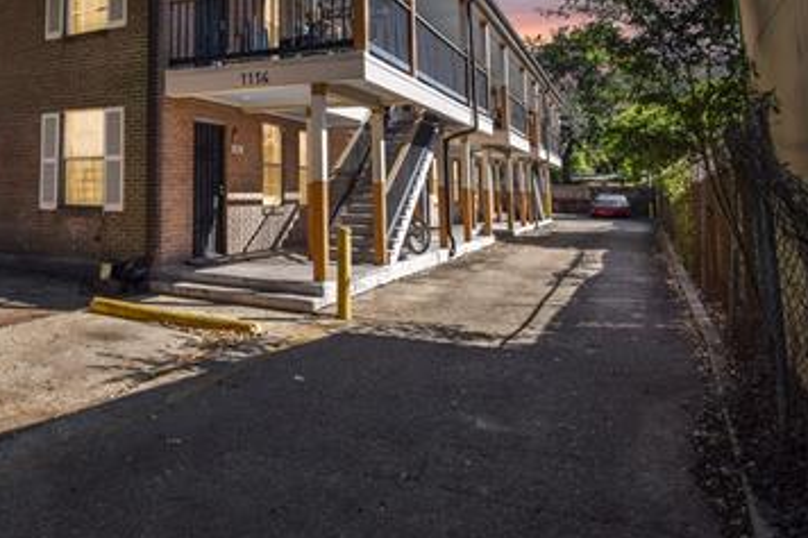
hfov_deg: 61.7
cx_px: 159
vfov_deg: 45.8
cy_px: 118
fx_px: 606
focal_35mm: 27
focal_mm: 10
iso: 220
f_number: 8
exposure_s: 1/250
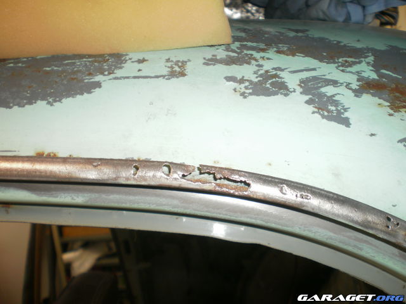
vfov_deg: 39.7
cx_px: 203
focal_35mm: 36
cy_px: 152
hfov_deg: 51.4
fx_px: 422
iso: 125
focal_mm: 6.3
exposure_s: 1/30
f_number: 3.1
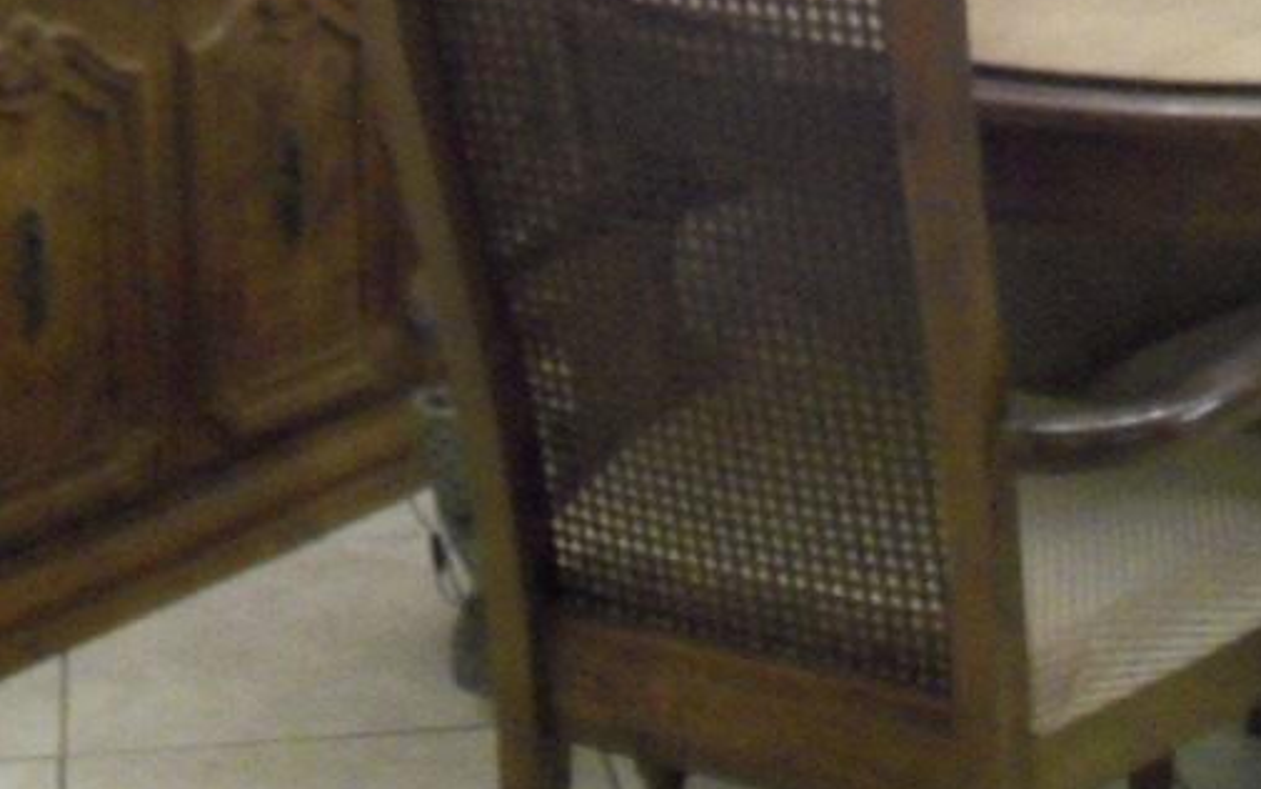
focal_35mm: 94
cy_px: -399
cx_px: 876
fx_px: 3232
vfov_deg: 13.1
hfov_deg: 22.0
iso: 400
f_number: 3
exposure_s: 1/13
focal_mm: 6.3
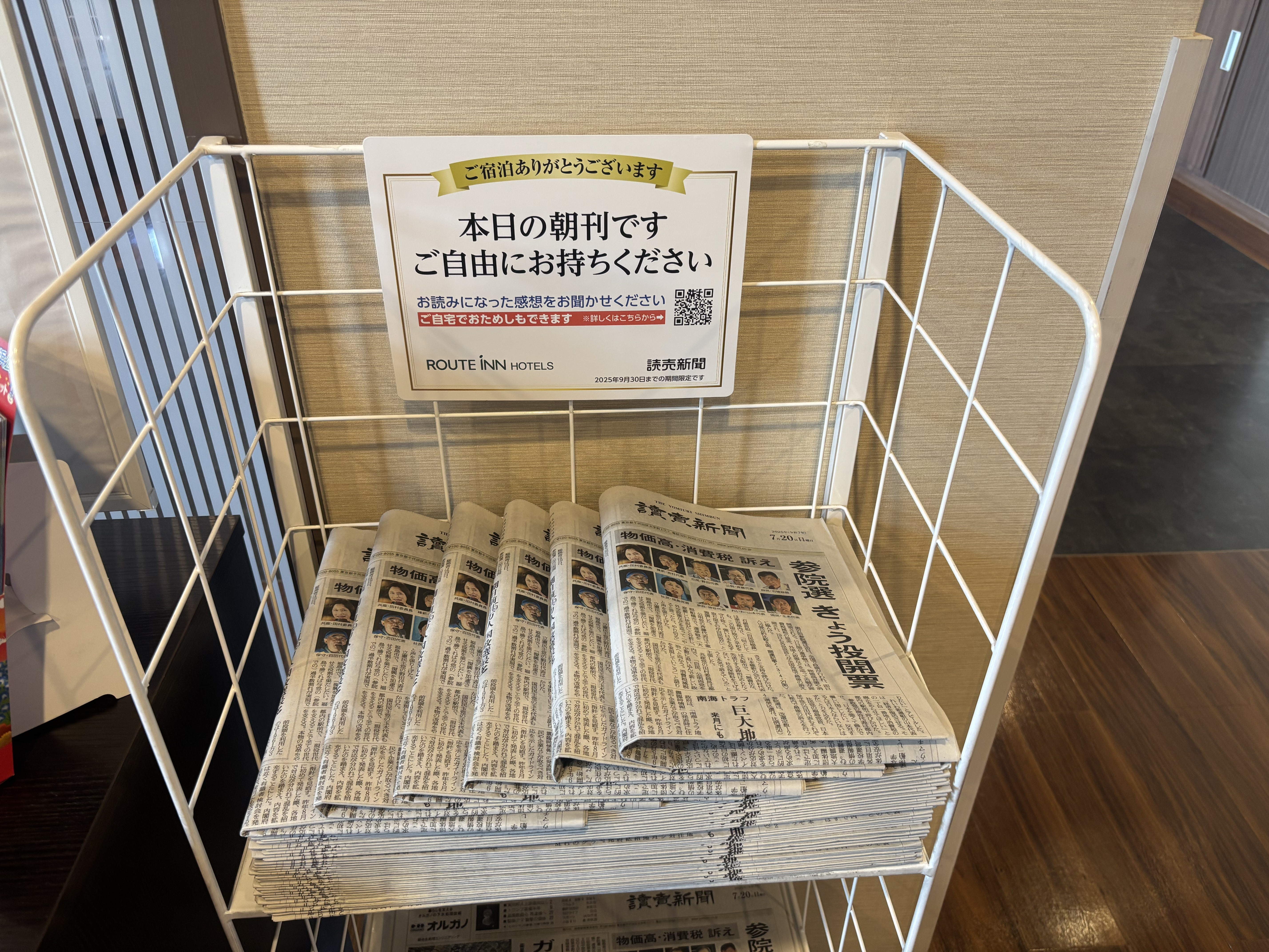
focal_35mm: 26
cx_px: 634
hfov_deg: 67.3
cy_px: 476
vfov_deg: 53.1
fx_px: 953
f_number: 1.6
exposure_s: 1/50
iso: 125
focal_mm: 5.96
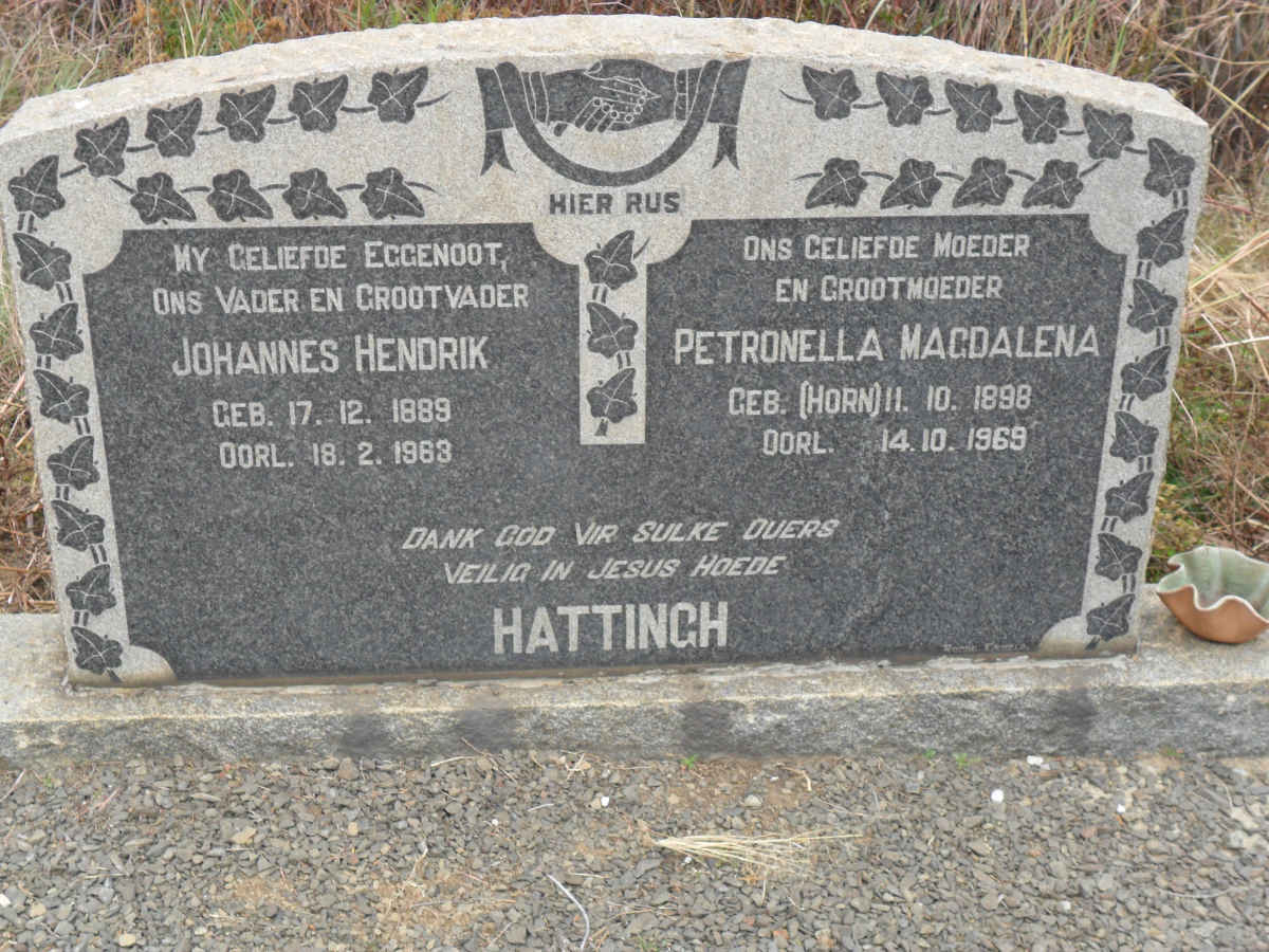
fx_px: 1906
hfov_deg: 36.8
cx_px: 634
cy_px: 476
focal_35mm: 52
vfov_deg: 28.0
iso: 100
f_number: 5
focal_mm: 9.3
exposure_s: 1/90
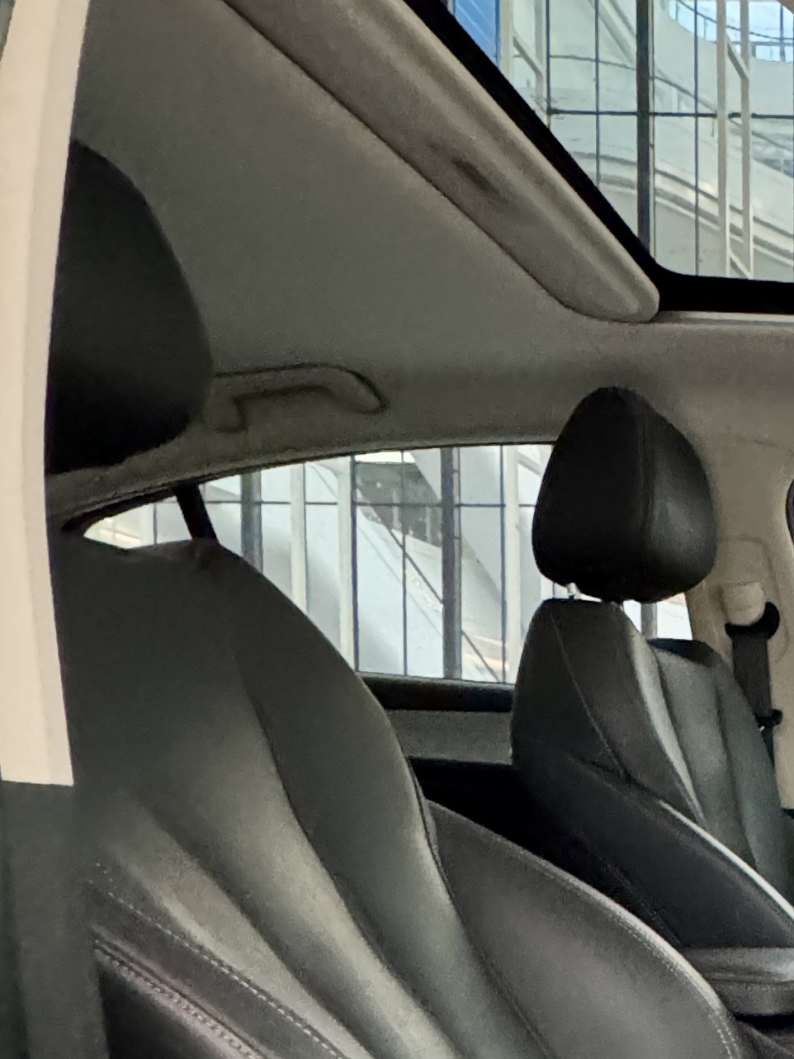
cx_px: 1188
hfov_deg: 25.1
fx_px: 1346
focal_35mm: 44
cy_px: 870
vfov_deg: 40.9
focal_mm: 2.22
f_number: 2.2
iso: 1000
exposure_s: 1/50
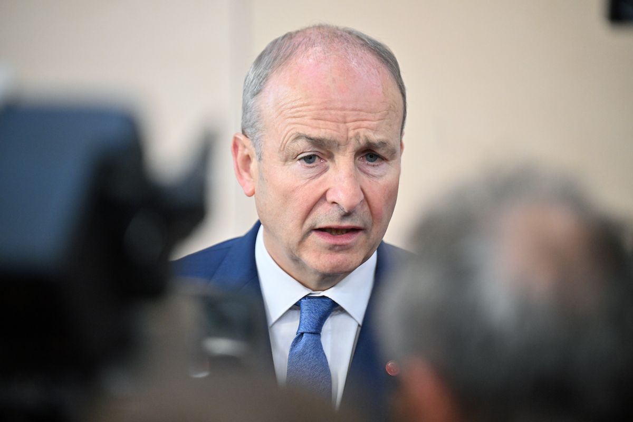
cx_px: 316
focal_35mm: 200
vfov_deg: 6.9
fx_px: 3516
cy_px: 211
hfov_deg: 10.3
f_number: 2.8
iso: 3200
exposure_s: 1/800
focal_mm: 200
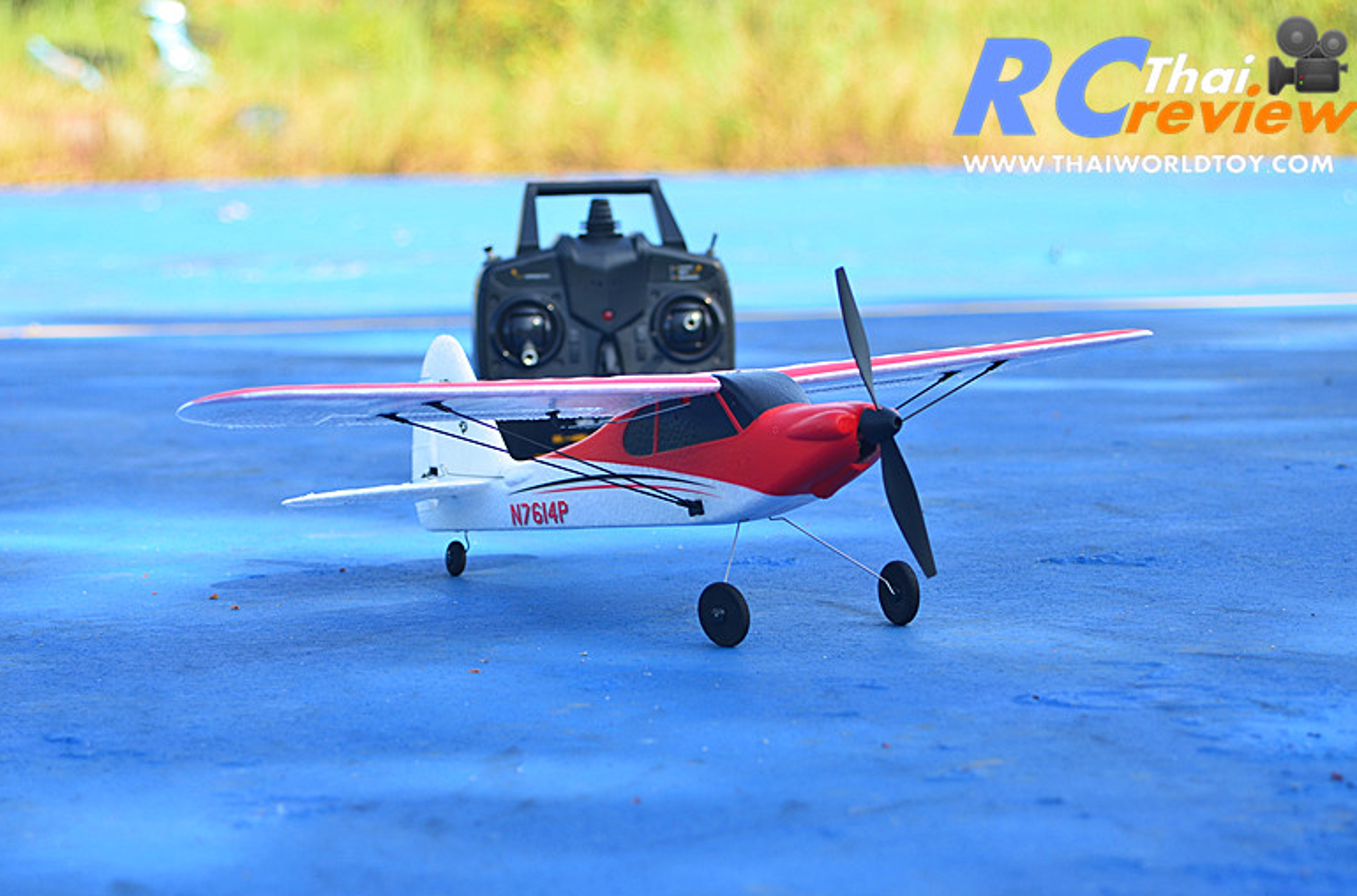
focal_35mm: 103
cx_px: 681
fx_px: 3871
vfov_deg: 13.2
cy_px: 465
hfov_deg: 19.9
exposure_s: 1/125
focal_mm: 66
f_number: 5.3
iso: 100
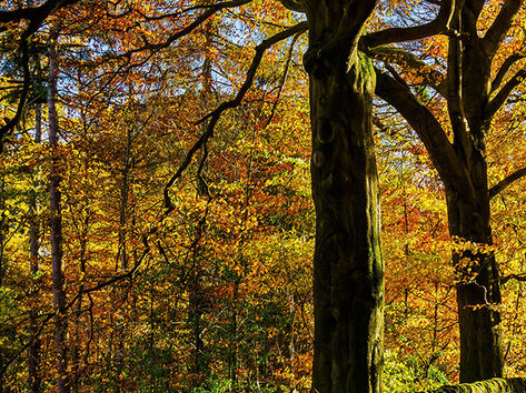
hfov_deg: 24.0
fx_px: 1184
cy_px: 210
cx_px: 517
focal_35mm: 78
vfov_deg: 18.9
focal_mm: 18
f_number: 6.3
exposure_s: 1/80
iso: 200
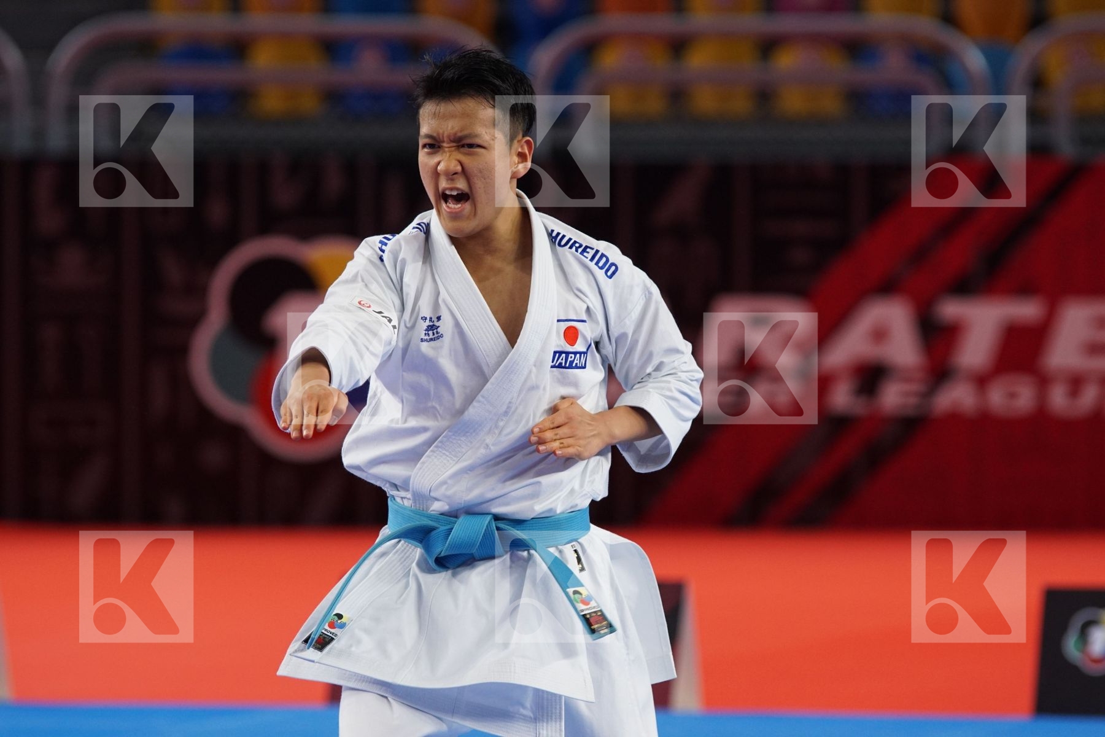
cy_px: 368
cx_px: 552
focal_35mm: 240
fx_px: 7366
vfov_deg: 5.7
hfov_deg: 8.6
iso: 800
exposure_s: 1/400
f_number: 3.2
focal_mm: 160
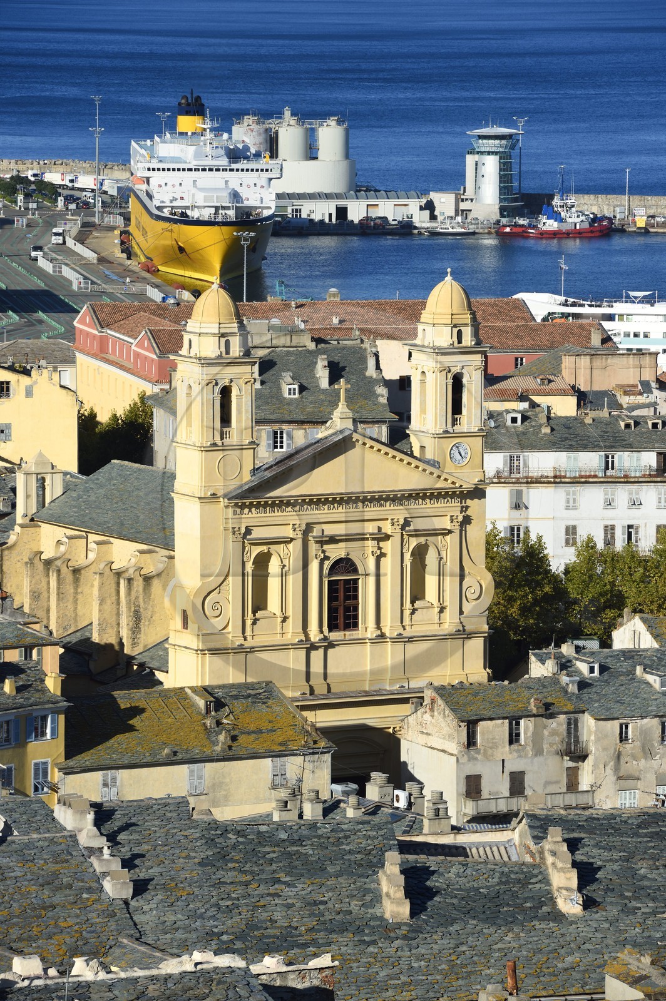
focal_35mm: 200
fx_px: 5559
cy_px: 500
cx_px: 333
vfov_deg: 10.3
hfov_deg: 6.9
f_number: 13
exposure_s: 1/320
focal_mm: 200
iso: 200
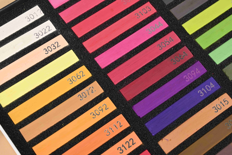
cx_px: 116
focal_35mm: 70
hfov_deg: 28.8
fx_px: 451
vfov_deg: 19.5
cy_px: 78
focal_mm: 70
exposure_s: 1/125
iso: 100
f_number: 13
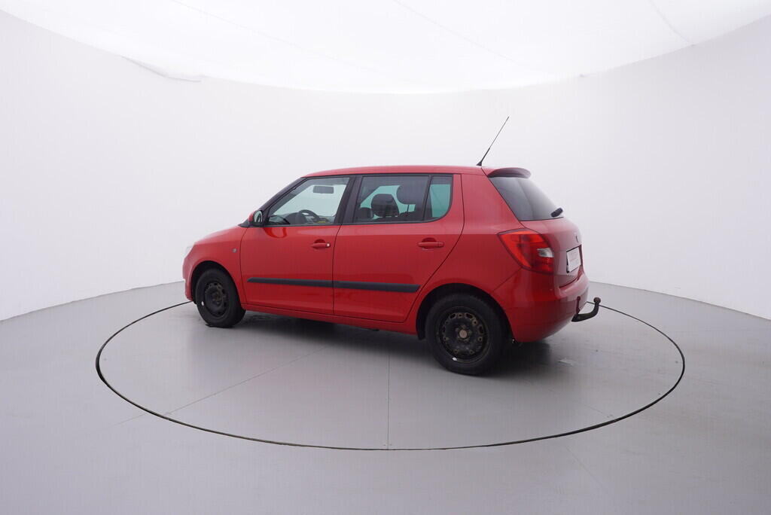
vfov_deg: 56.2
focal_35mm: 22
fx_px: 482
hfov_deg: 77.3
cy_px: 258
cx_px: 386
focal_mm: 15
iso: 200
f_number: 5
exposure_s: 1/80
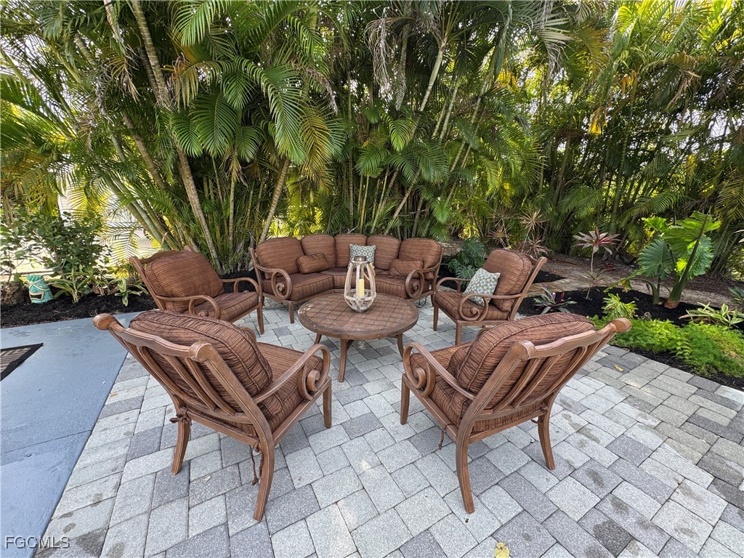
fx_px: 301
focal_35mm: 14
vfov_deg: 85.7
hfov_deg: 102.1
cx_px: 372
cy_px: 279
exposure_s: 1/99
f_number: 2.2
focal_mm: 2.22
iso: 40
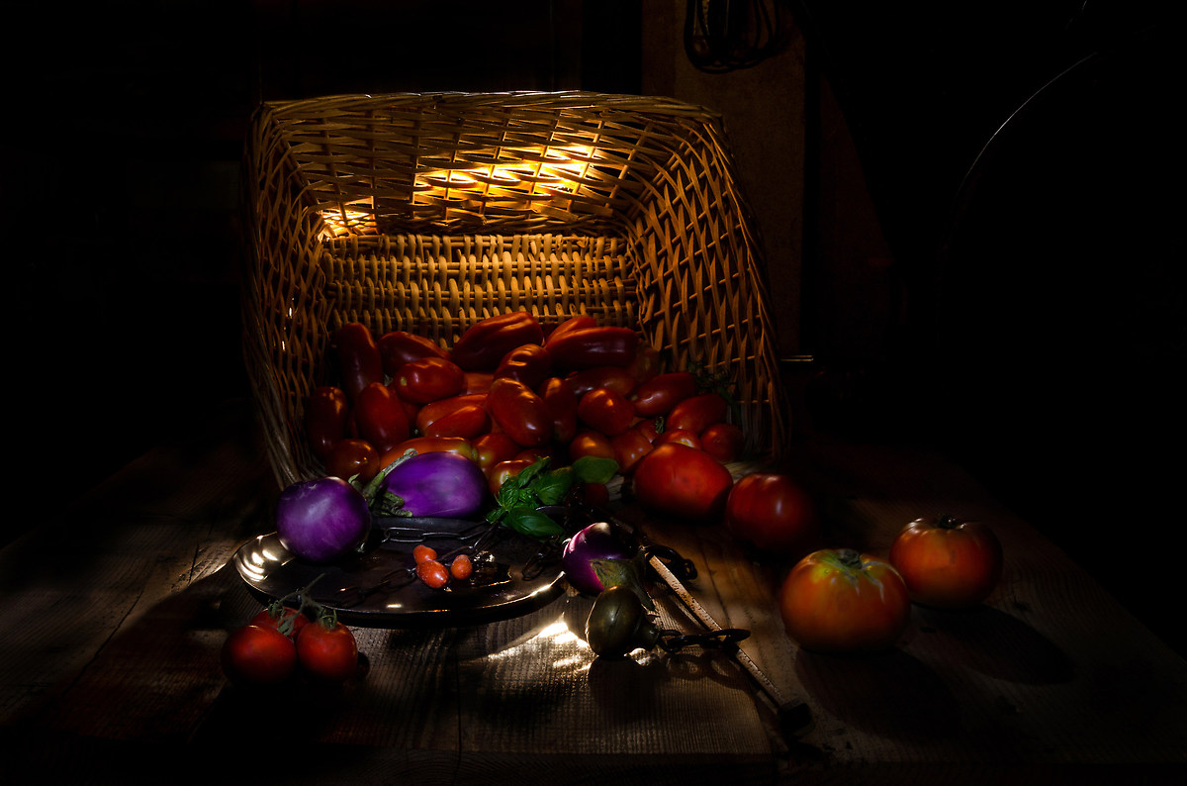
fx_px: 1382
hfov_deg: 46.5
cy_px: 393
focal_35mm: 42
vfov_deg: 31.7
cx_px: 594
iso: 640
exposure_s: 1/5
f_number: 13
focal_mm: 28
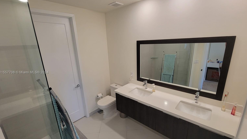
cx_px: 127
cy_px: 73
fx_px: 98
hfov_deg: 103.0
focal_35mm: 15
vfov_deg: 70.5
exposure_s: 1/59
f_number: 2.2
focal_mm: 2.2
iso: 80
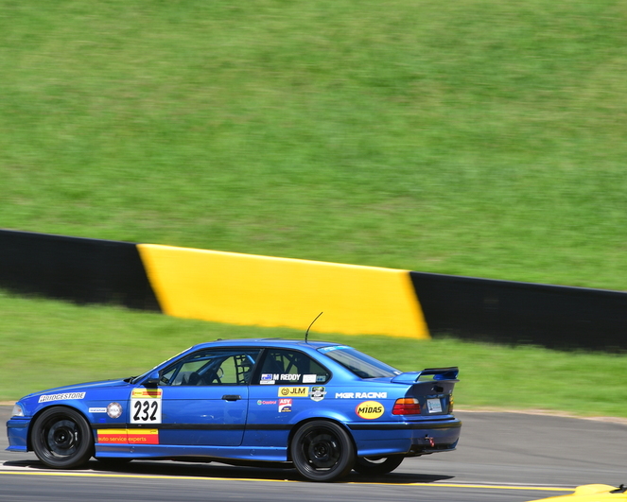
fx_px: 11974
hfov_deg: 3.0
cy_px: 251
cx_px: 280
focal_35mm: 645
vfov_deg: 2.4
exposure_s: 1/125
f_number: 11
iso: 100
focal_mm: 380
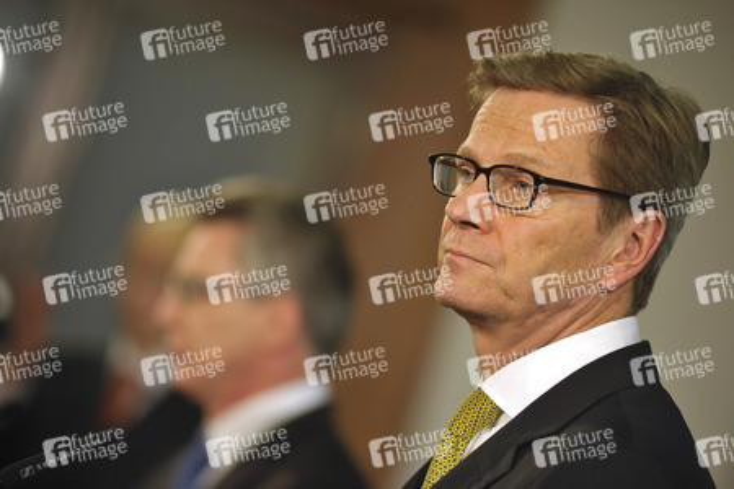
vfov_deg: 7.4
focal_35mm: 185
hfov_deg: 11.1
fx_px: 3772
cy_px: 244
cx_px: 367
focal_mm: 185
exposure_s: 1/400
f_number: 3.2
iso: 1250
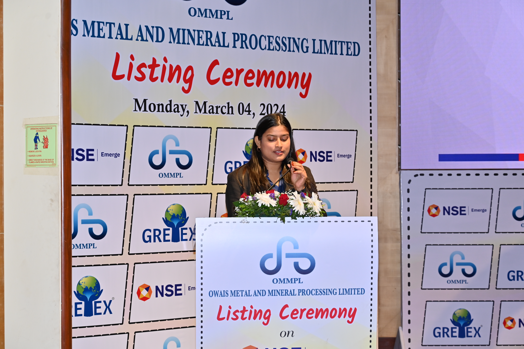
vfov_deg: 19.4
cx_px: 262
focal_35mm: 70
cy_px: 174
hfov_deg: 28.9
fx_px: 1018
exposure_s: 1/160
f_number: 5.6
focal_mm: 70
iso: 400
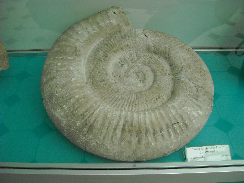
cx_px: 122
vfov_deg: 40.7
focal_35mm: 35
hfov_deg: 52.6
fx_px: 247
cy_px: 92
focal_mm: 5.7
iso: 400
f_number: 2.8
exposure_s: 1/135
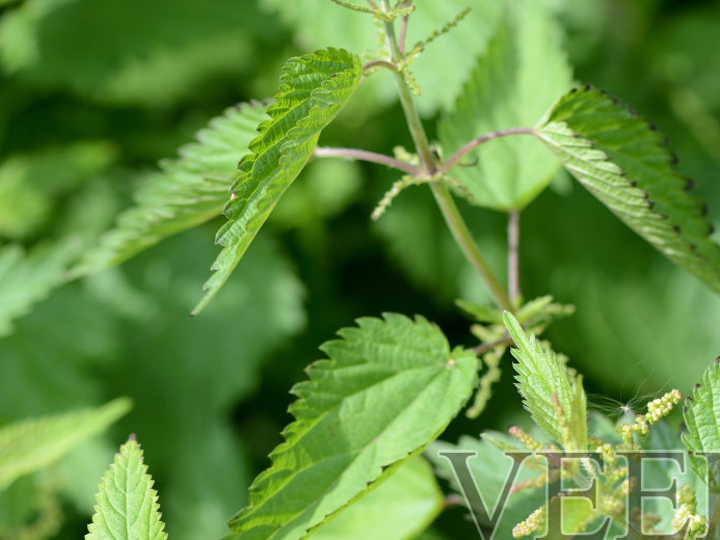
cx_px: 613
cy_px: 522
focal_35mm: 233
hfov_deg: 8.5
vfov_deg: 6.4
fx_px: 4847
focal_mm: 105
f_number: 7.1
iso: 100
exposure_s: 1/200
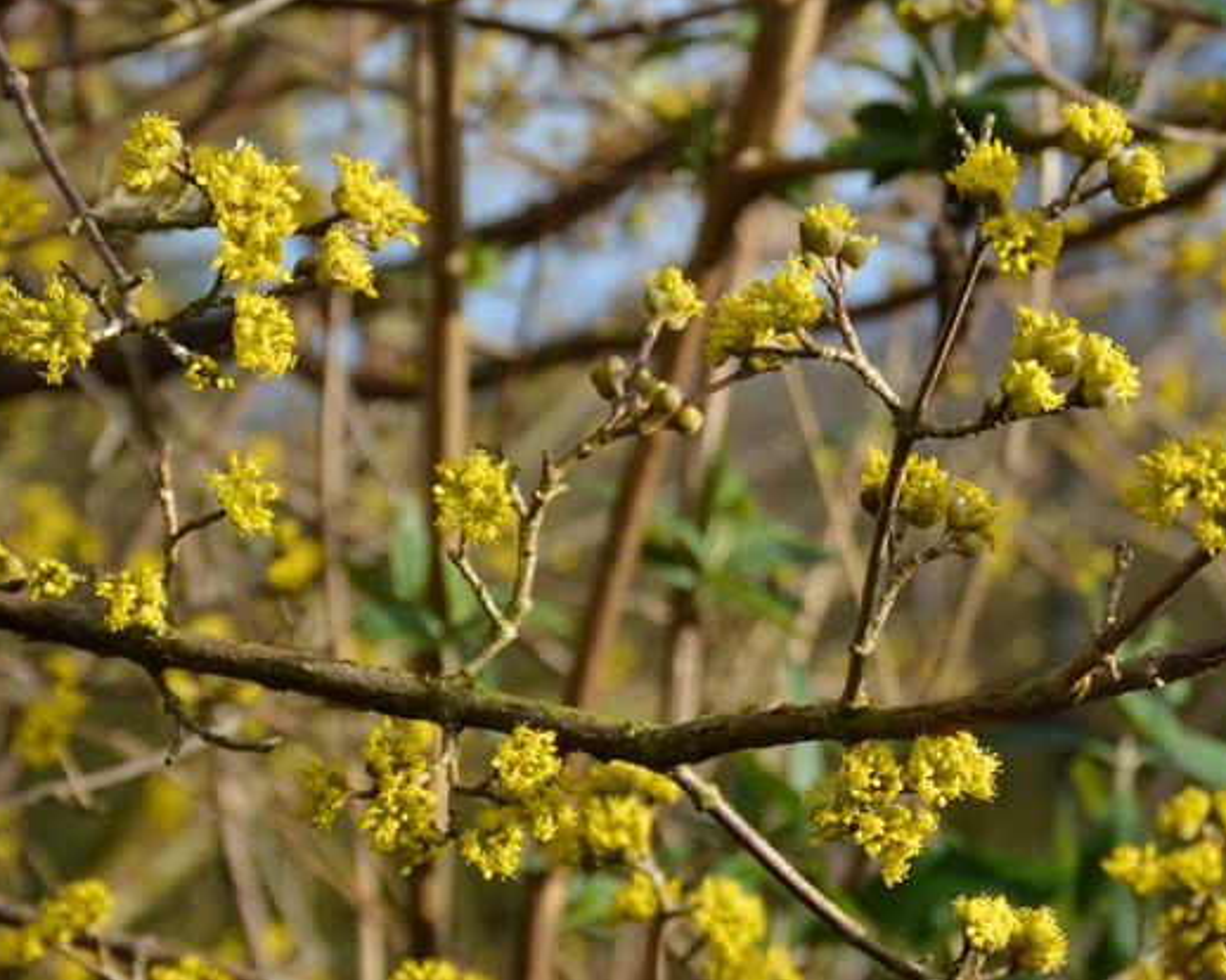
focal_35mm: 167
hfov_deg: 11.5
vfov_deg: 9.2
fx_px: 6057
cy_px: 425
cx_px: 1146
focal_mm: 60
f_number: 8
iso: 160
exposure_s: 1/250
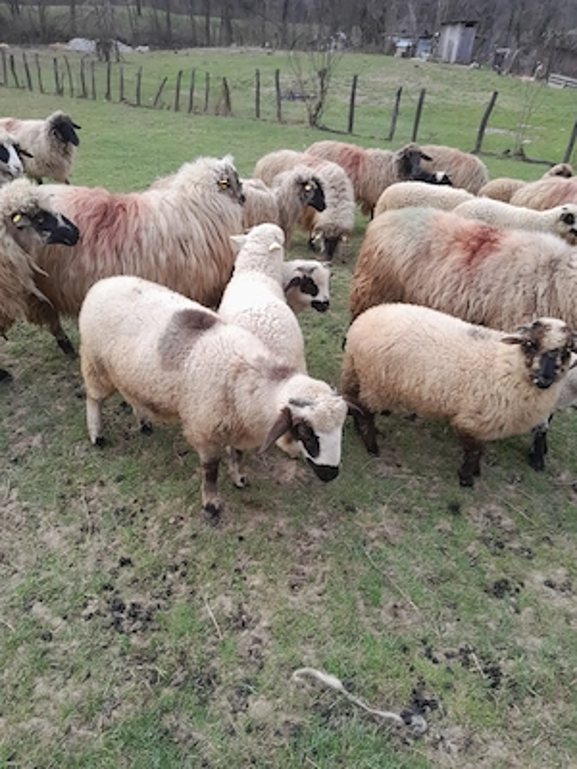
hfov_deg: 53.1
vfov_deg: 67.3
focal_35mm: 26
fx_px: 578
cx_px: 288
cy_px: 384
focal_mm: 3.98
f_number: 1.8
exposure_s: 1/155
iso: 40
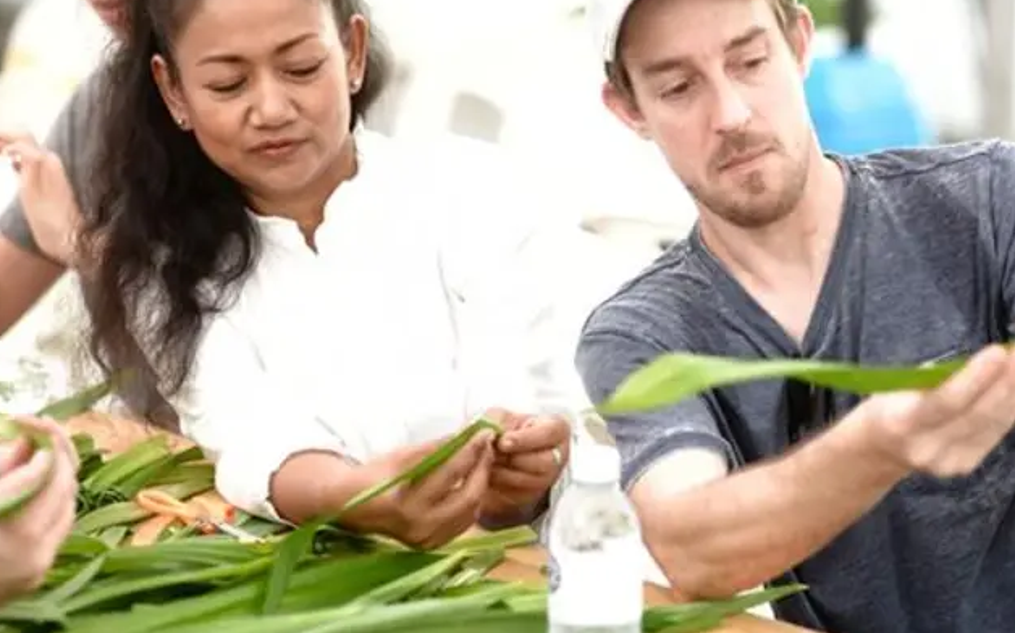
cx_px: 574
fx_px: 3678
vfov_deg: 9.8
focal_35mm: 133
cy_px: 252
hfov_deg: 15.7
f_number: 2.8
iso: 400
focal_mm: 105
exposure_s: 1/640
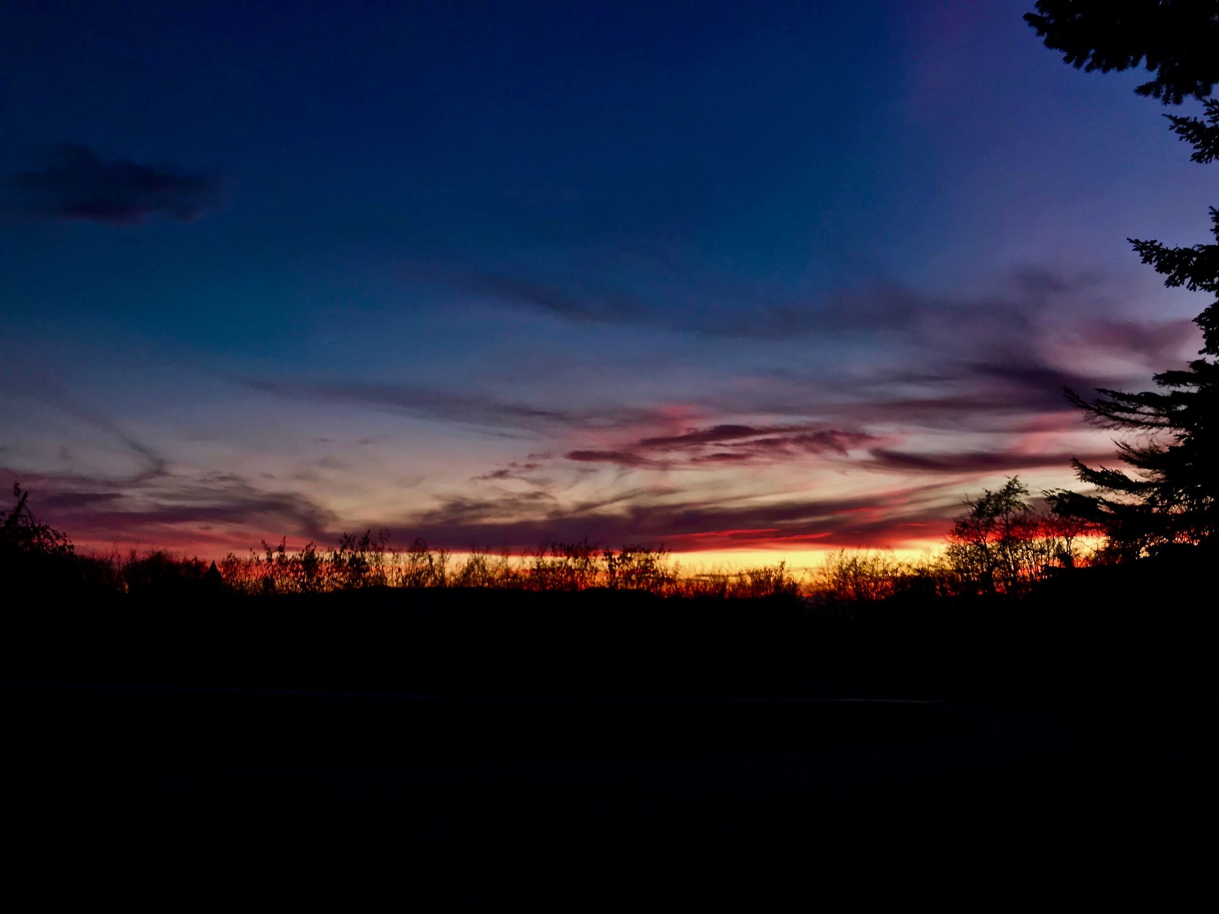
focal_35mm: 28
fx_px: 986
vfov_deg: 49.7
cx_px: 610
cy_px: 457
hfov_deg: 63.4
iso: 25
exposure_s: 1/33
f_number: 1.8
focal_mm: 3.99
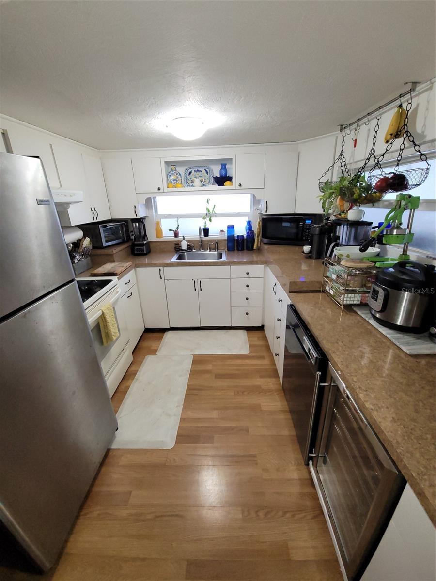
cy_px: 290
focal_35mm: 13
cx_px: 218
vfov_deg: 106.2
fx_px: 218
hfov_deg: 89.9
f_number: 2.2
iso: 400
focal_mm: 2.2
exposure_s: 1/60
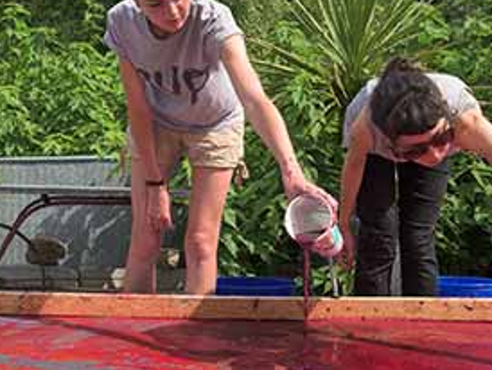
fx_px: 868
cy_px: 181
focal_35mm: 61
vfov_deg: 24.1
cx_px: 64
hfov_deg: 30.5
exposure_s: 1/640
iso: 200
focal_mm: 24
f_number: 8
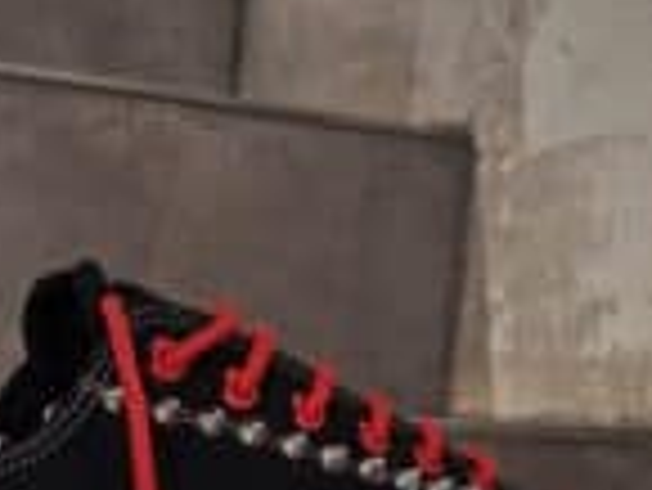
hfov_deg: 28.5
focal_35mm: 66
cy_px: 782
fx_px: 1244
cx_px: 99
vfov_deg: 18.9
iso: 640
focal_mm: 6.76
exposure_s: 1/50
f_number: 1.78
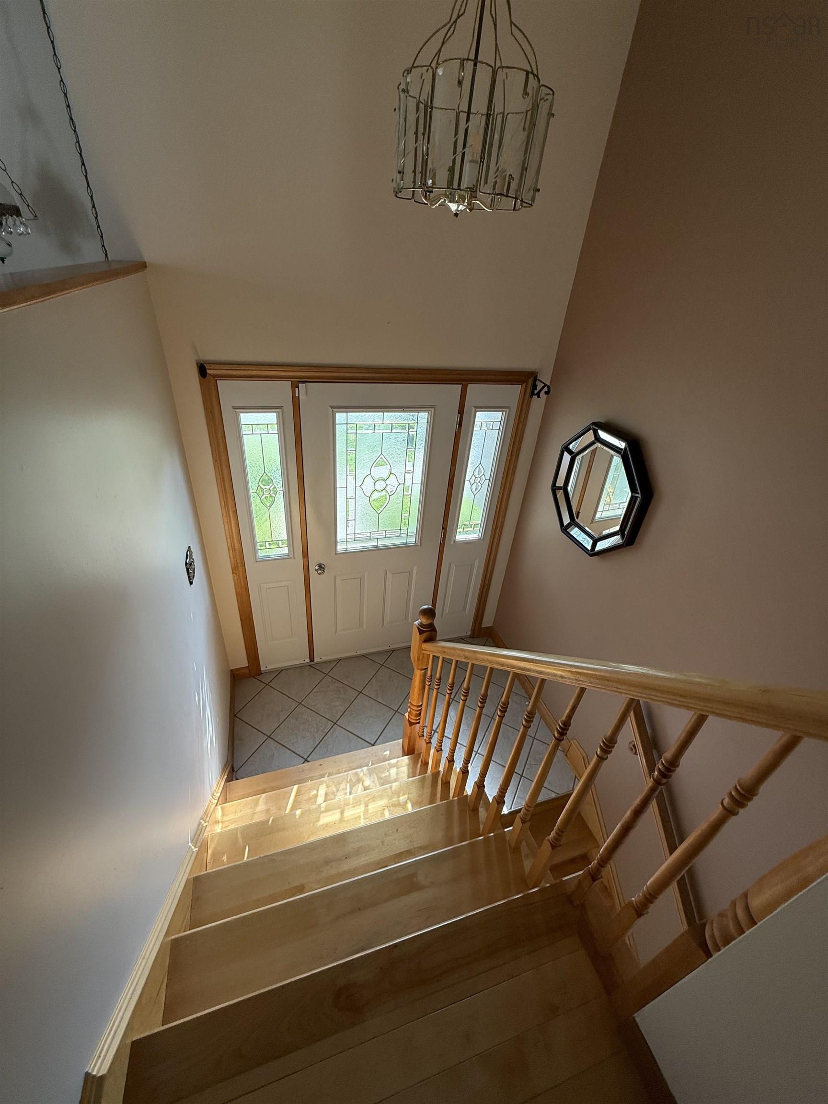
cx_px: 414
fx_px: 446
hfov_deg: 85.7
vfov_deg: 102.1
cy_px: 552
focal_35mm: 14
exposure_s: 1/99
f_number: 2.2
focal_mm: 2.22
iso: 80
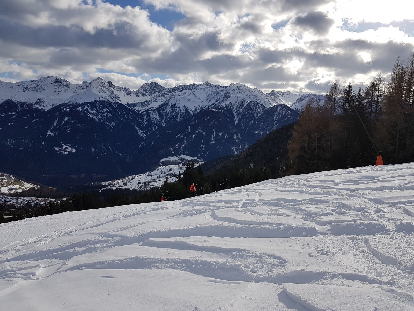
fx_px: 311
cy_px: 156
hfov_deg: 67.3
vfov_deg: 53.1
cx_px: 207
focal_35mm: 26
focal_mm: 4.2
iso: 50
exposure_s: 1/5552
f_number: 1.7
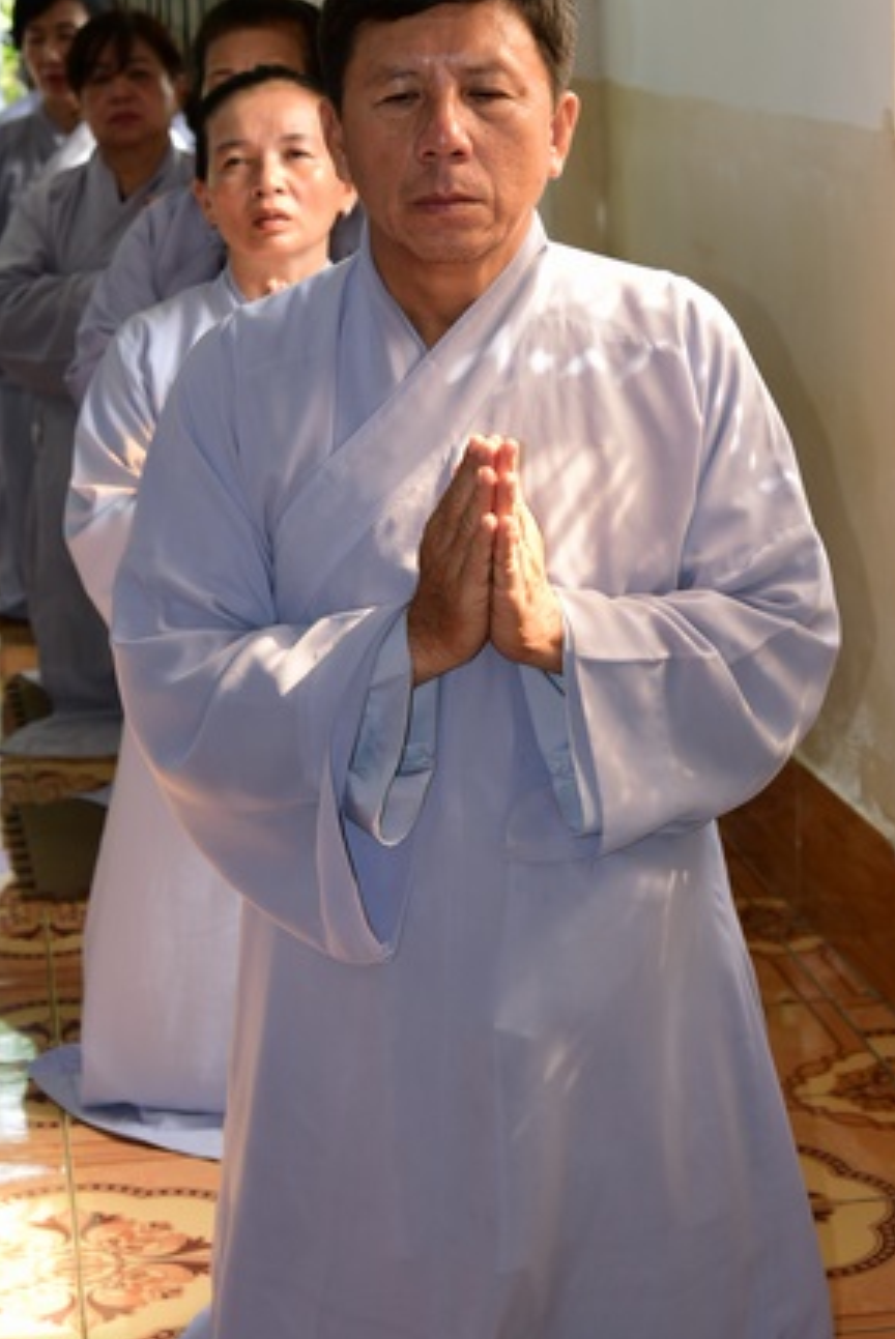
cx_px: 373
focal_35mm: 83
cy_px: 609
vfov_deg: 24.4
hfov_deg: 16.5
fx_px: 3090
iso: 500
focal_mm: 55
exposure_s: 1/80
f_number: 5.6
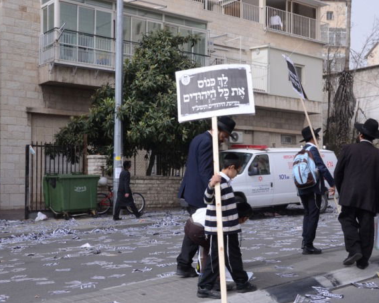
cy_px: 161
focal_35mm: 50
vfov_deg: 30.4
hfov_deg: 37.4
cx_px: 228
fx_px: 557
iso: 500
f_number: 9
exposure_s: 1/800
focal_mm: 25
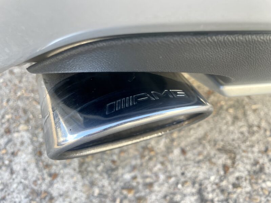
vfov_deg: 53.1
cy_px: 102
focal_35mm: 26
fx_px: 204
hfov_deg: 67.3
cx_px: 136
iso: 64
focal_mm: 4.2
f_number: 1.6
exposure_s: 1/121
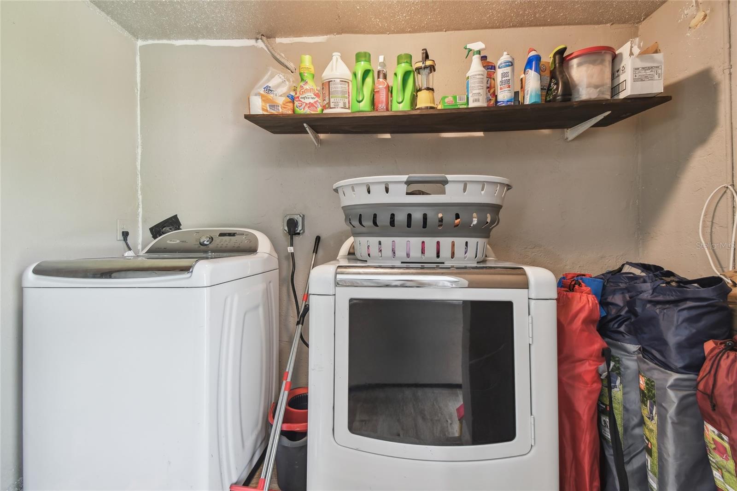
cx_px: 368
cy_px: 246
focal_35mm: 15
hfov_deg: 100.4
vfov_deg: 77.3
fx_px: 307
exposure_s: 1/1.67
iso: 100
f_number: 7.1
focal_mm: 10
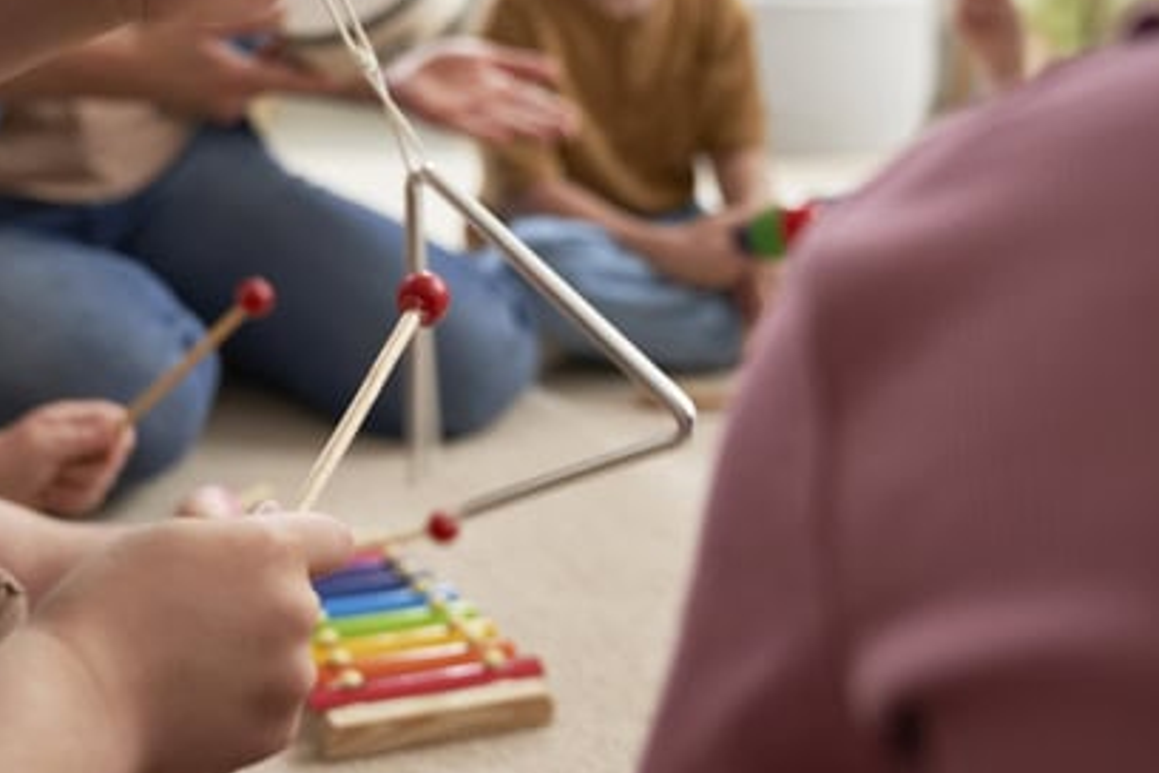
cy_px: 250
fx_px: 1610
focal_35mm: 50
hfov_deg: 39.6
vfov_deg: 26.8
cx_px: 548
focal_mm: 34
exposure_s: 1/125
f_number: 3.2
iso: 500
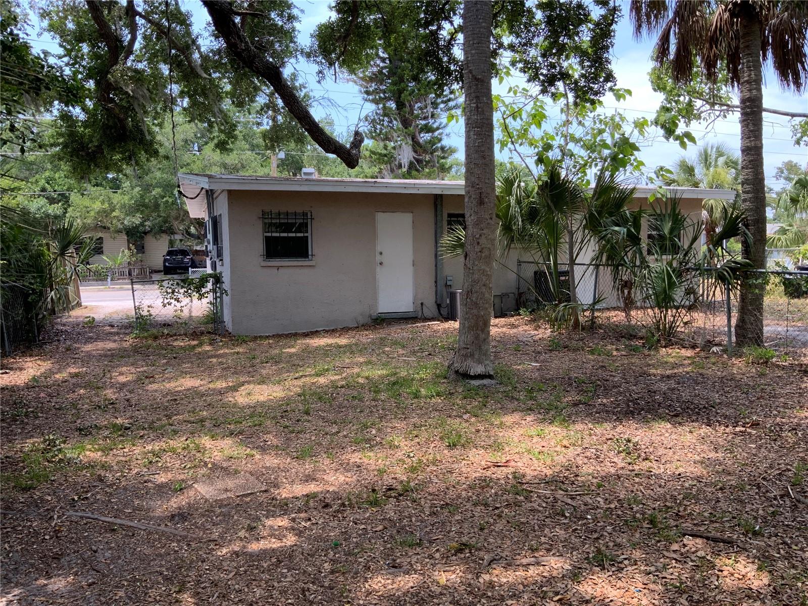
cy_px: 303
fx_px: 677
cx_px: 404
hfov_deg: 61.7
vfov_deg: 48.2
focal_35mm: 29
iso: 16
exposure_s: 1/270
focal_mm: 3
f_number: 1.8
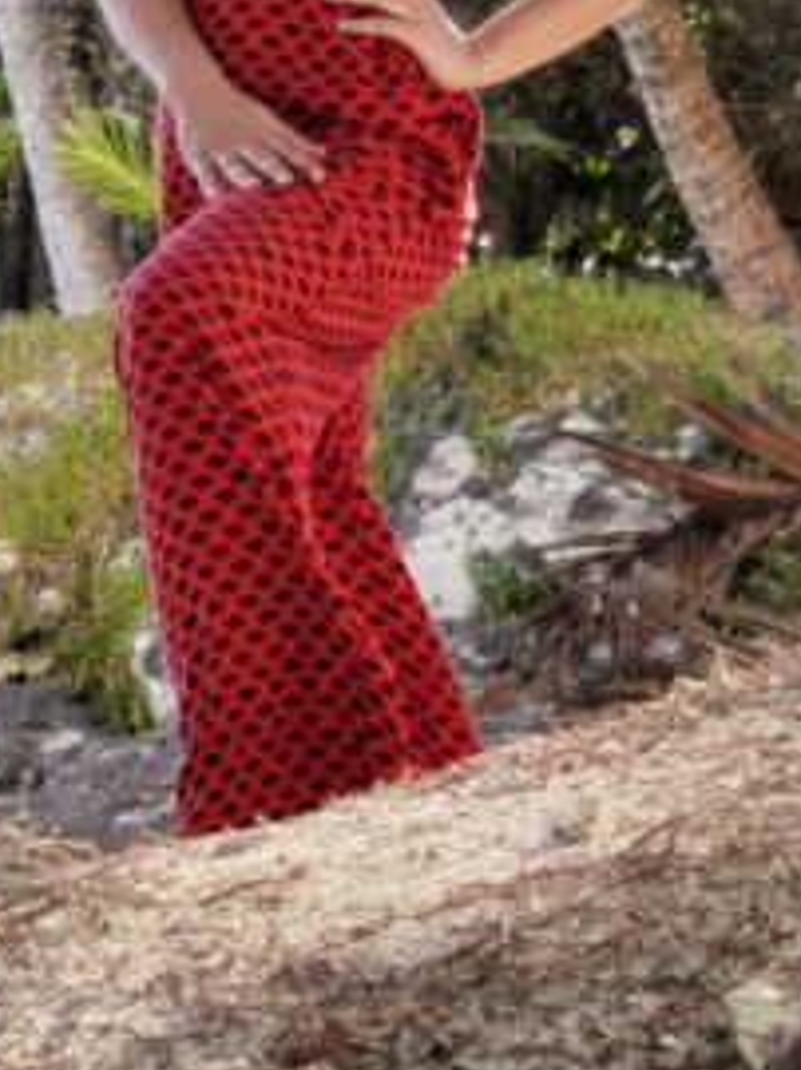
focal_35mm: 150
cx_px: 301
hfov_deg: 9.9
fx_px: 4635
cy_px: -547
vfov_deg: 12.5
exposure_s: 1/710
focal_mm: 6.55
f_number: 1.6
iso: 50
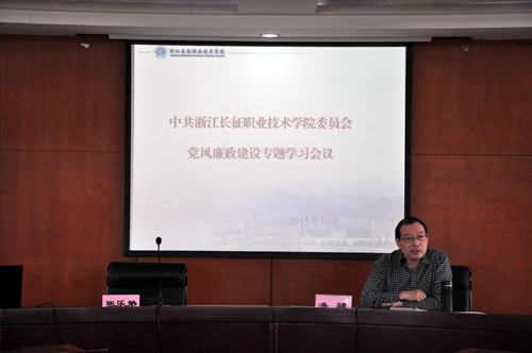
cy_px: 176
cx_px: 266
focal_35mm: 87
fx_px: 1284
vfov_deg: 15.7
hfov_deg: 23.4
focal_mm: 58
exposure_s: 1/125
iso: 800
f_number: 5
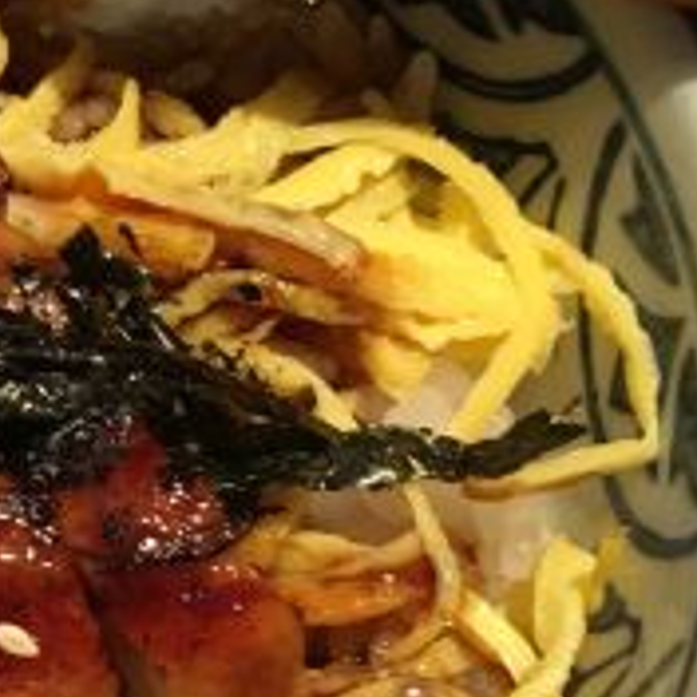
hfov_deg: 16.2
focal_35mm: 102
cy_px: 467
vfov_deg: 17.0
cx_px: -188
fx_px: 2324
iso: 100
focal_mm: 4.15
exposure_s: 1/33
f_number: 2.2
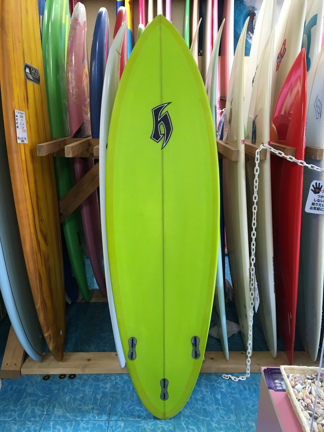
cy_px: 216
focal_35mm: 29
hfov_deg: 48.2
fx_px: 362
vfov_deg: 61.7
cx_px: 162
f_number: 2.2
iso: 64
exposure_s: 1/30
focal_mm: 4.15
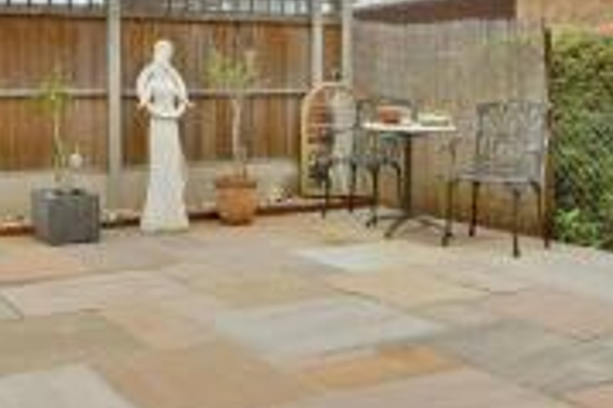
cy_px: 94
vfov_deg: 32.6
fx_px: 680
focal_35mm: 40
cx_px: 99
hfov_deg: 45.4
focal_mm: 10
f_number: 9
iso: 500
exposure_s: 1/320
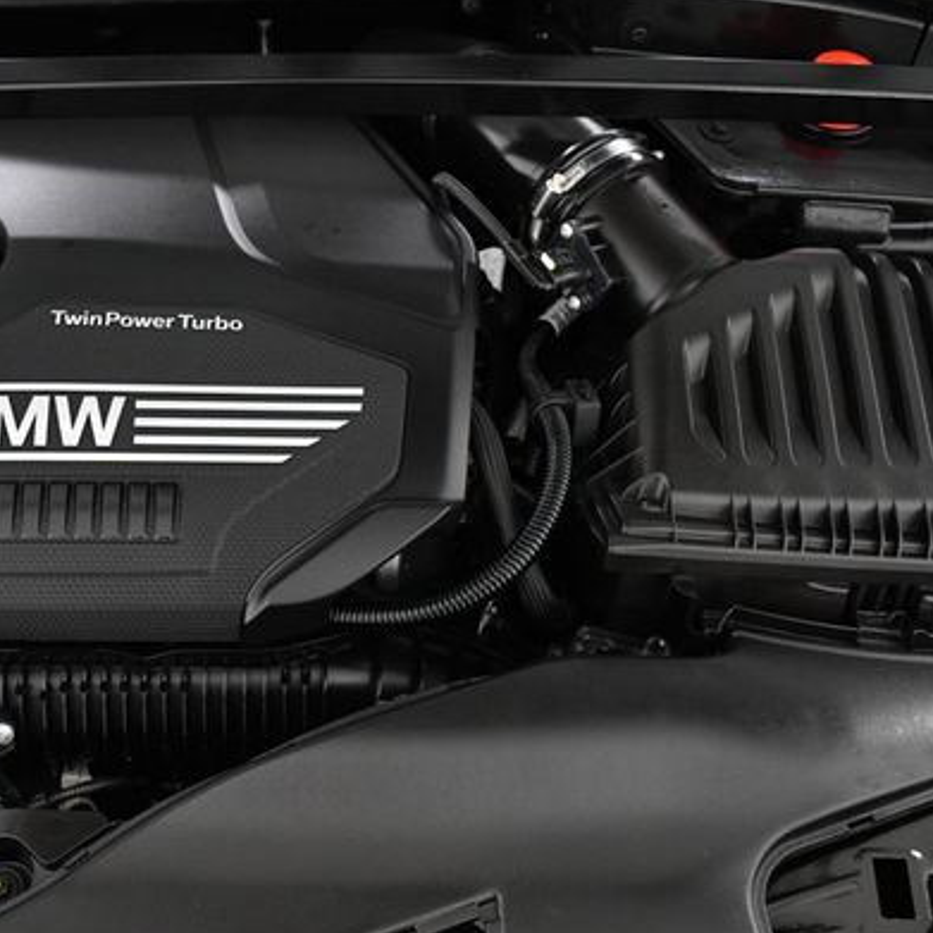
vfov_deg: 34.0
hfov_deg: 33.6
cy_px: 477
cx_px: 284
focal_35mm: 50
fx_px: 1525
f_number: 5.6
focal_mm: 24
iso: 2500
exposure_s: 1/125
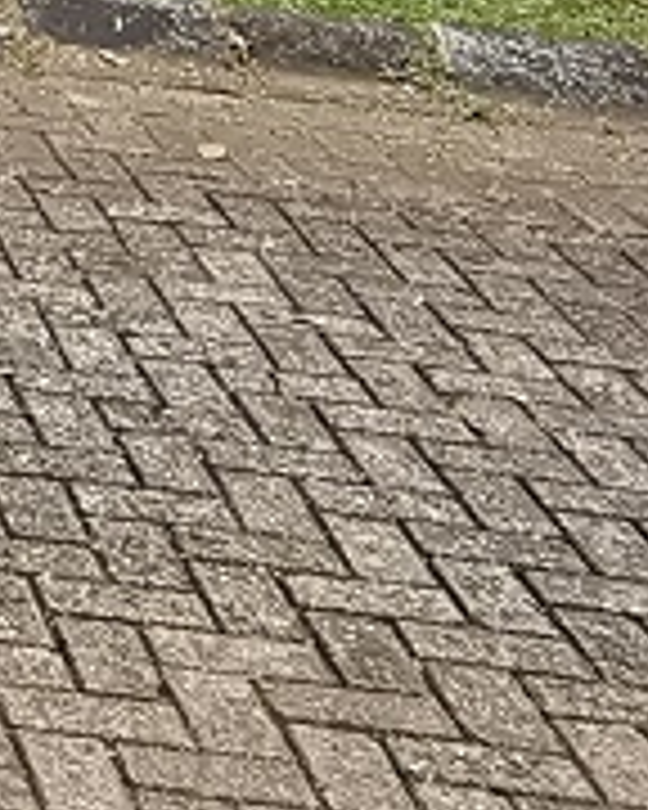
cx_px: -1215
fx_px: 3308
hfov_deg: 9.2
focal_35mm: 138
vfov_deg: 11.7
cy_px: -1078
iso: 50
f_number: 2.2
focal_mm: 2.35
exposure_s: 1/217
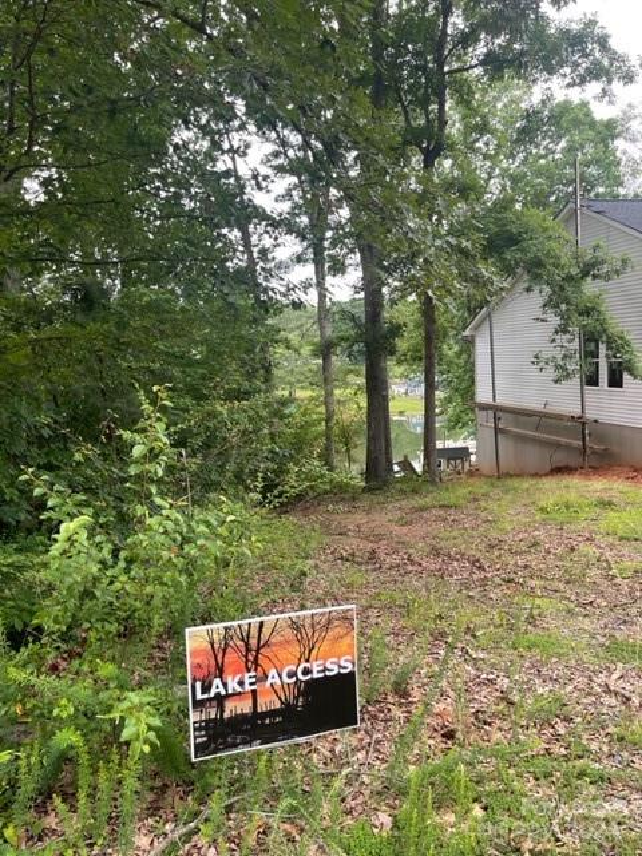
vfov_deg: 67.3
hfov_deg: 53.1
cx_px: 321
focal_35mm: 26
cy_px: 428
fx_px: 643
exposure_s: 1/172
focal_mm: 5.1
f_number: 1.6
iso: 32
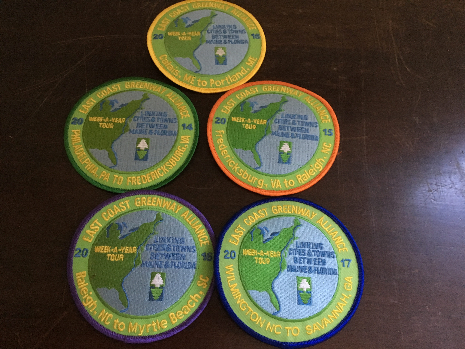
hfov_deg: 61.7
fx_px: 390
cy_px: 174
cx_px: 232
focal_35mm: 29
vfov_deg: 48.2
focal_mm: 4.15
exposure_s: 1/15
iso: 400
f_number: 2.2
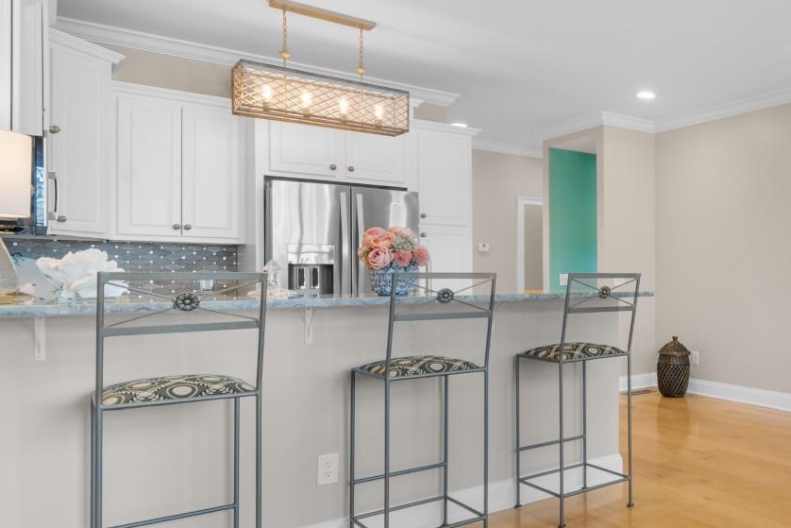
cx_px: 732
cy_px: 263
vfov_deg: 45.0
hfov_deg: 54.2
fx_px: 637
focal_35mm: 29
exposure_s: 1/5
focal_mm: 10
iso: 100
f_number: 4.5
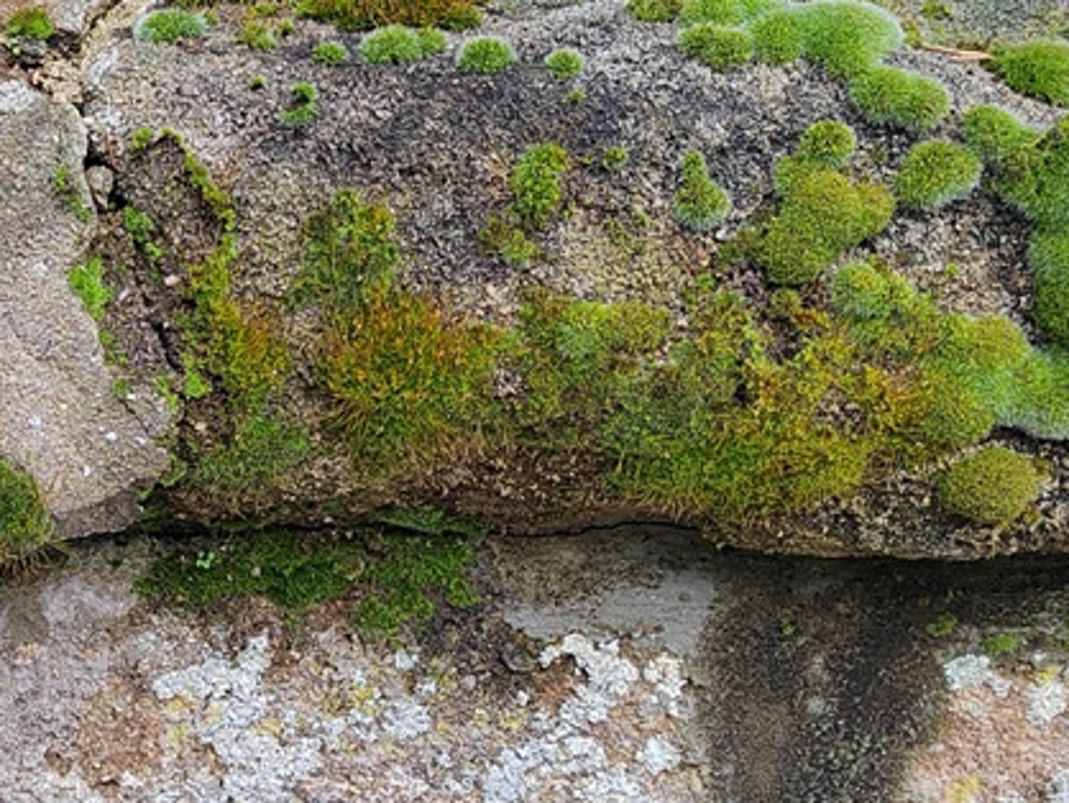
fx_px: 1699
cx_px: 69
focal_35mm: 55
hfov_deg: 32.8
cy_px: 555
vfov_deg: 26.4
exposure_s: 1/134
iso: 100
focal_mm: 5.52
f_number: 1.9
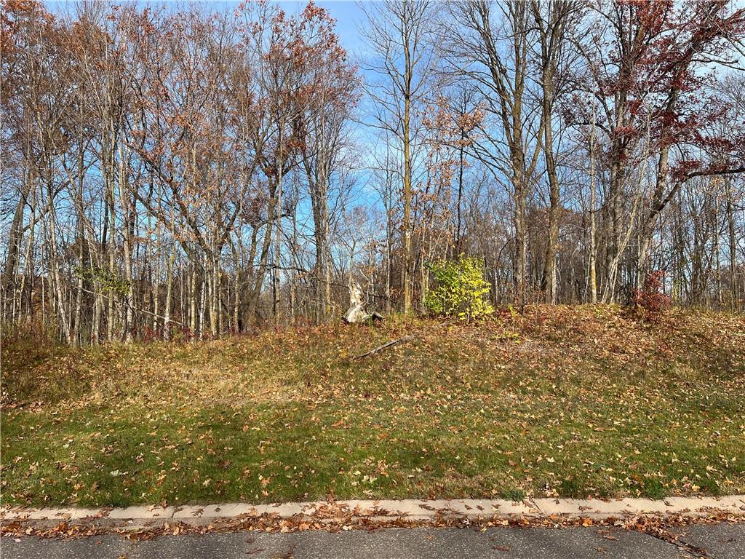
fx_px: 560
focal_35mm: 26
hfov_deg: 67.3
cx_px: 372
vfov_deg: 53.1
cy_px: 280
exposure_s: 1/1748
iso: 50
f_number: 1.6
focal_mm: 5.1
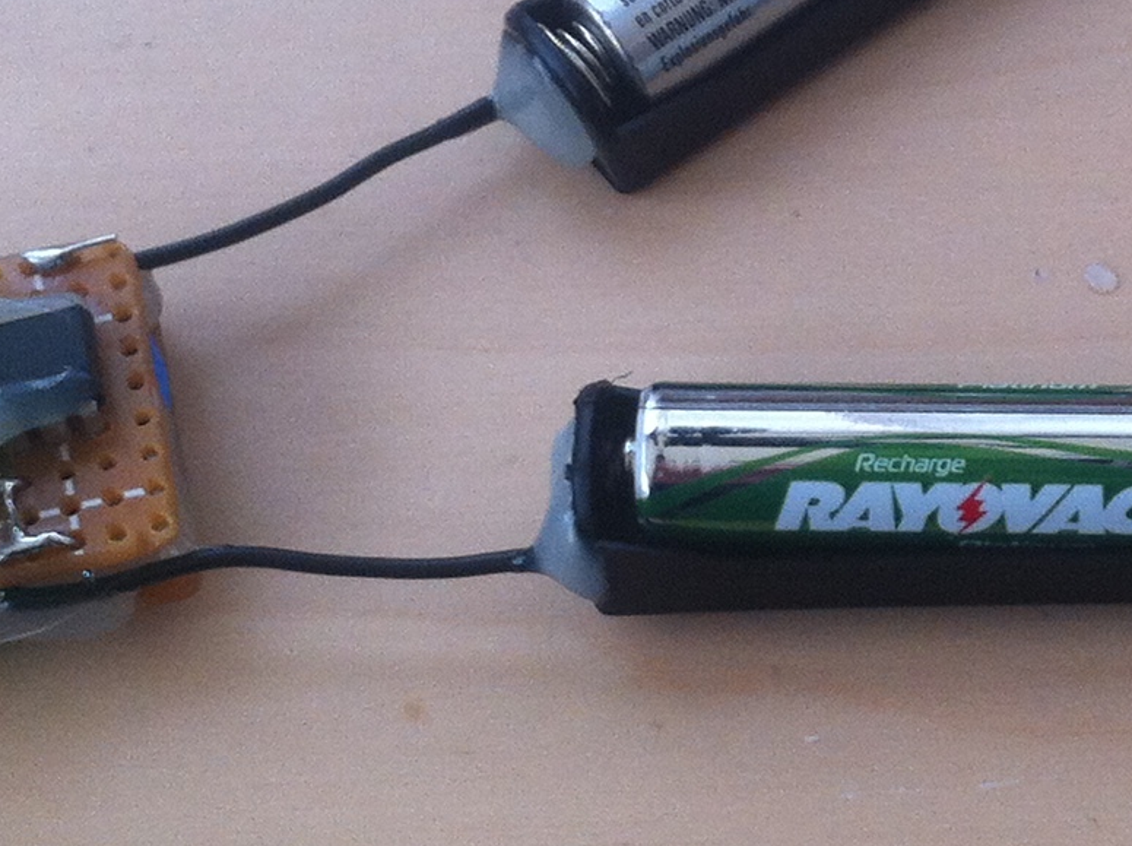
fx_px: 3821
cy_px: 218
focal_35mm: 117
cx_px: 1075
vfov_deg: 12.6
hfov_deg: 16.6
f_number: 2.8
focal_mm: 3.85
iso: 100
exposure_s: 1/15
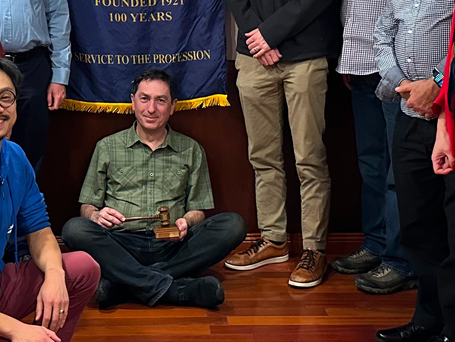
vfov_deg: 19.6
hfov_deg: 25.9
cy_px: 128
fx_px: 986
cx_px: 172
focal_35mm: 75
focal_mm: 6.86
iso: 640
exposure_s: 1/60
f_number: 1.78
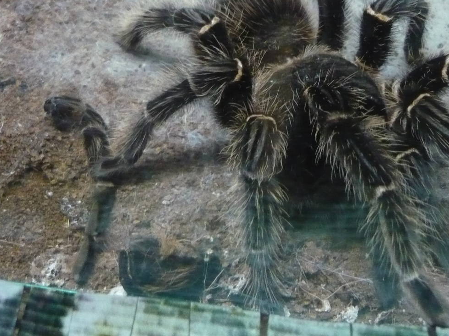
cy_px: 76
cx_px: 268
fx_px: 700
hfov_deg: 35.4
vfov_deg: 26.6
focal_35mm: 54
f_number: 2.8
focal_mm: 5.5
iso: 800
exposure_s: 1/13
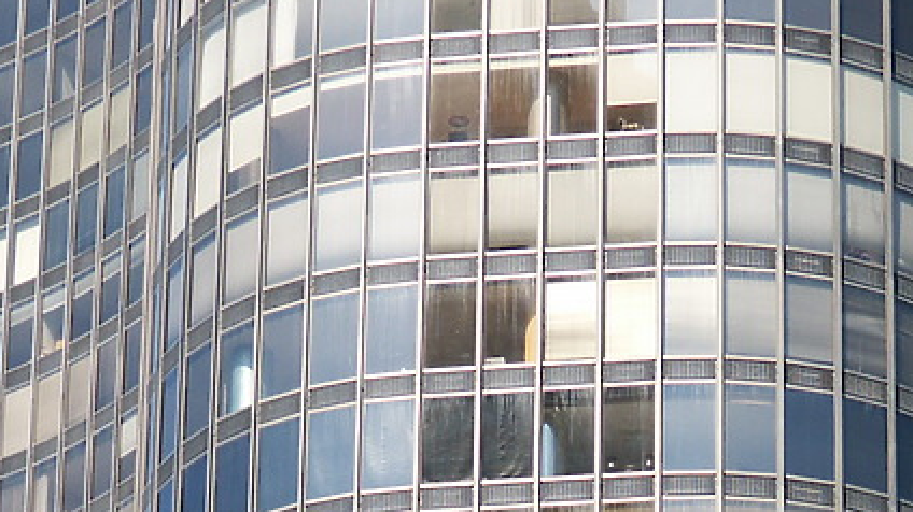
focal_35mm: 266
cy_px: 717
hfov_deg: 8.1
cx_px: 728
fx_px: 6436
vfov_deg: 4.5
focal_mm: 23.5
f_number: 3.6
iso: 64
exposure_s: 1/250
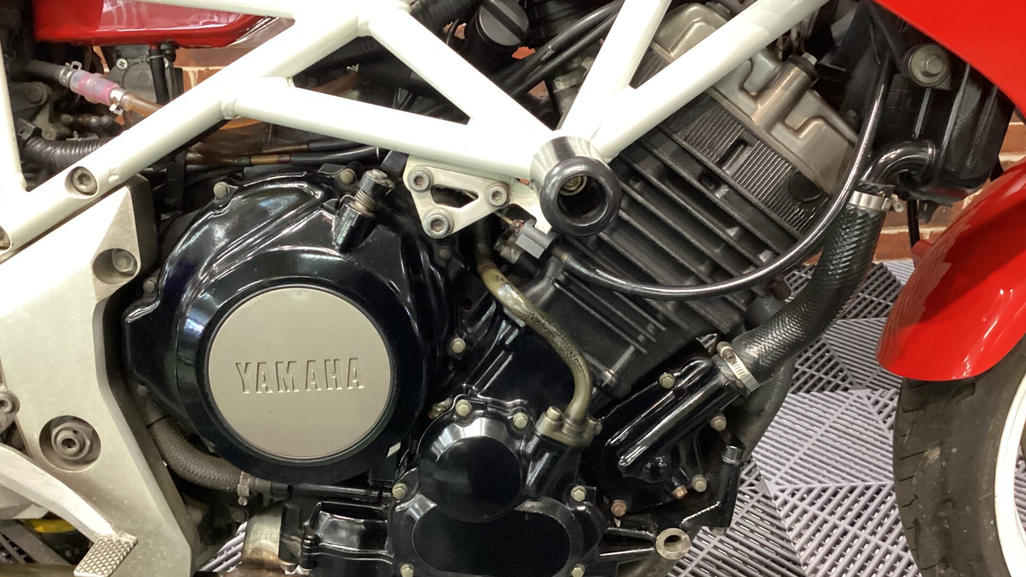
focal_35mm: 34
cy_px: 270
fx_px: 925
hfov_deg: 58.0
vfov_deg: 34.6
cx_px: 512
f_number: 2.4
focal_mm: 3.3
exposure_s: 1/24
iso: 640
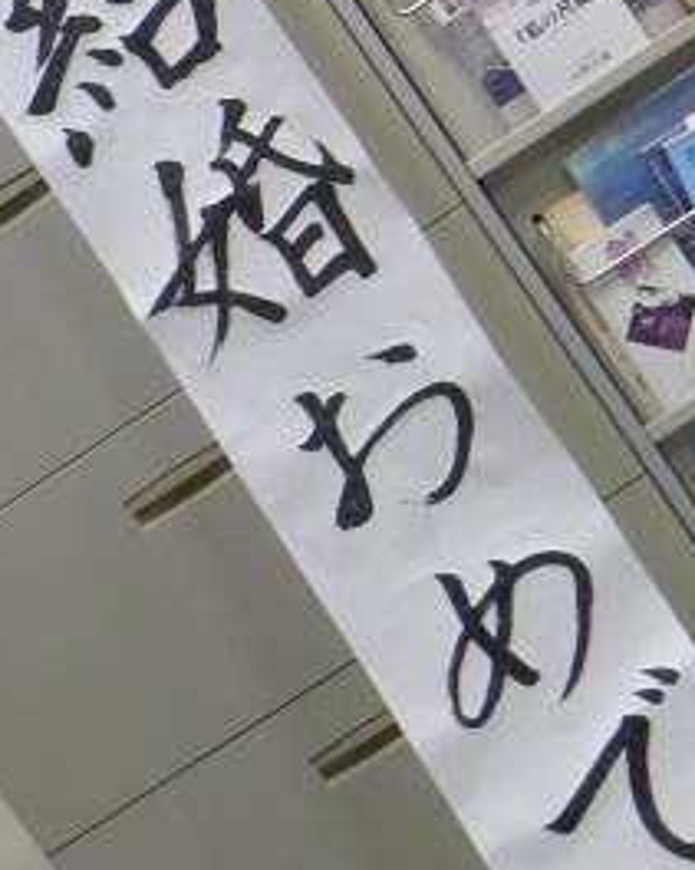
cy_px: 194
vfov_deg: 15.0
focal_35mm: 128
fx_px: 3293
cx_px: 262
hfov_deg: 12.0
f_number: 4.9
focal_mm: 9
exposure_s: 1/13
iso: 400
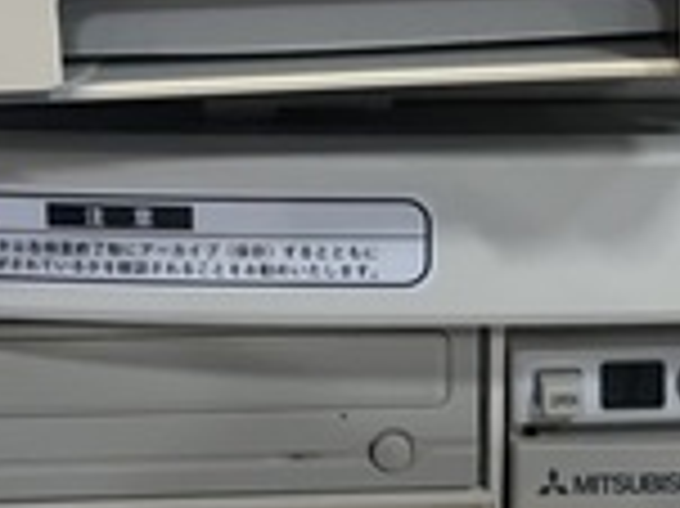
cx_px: 432
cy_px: 45
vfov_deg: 20.8
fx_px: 1354
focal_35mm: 69
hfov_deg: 28.1
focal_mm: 4.2
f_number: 1.6
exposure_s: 1/40
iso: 400
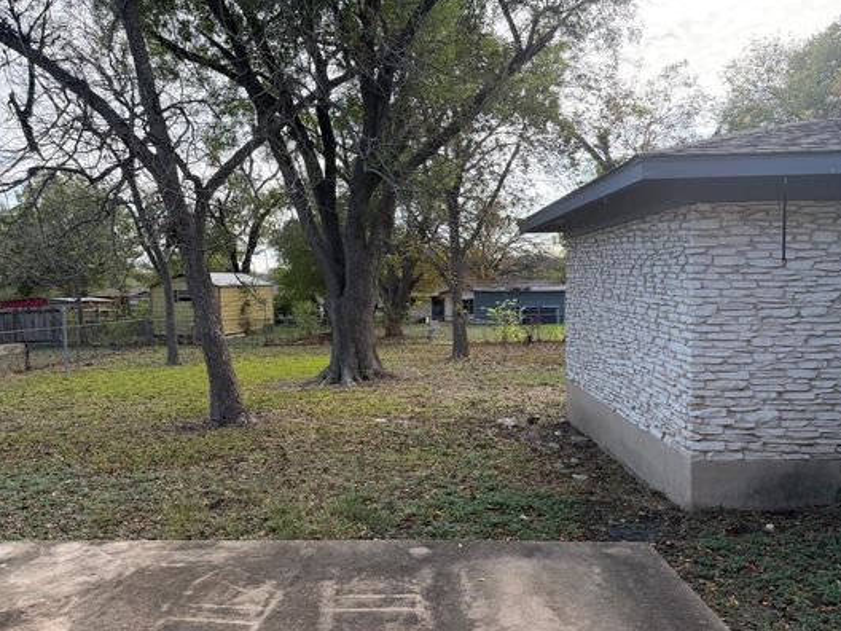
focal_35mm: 27
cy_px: 324
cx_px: 395
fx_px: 656
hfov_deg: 65.3
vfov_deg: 51.3
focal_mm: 6.76
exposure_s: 1/1271
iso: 100
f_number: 1.78
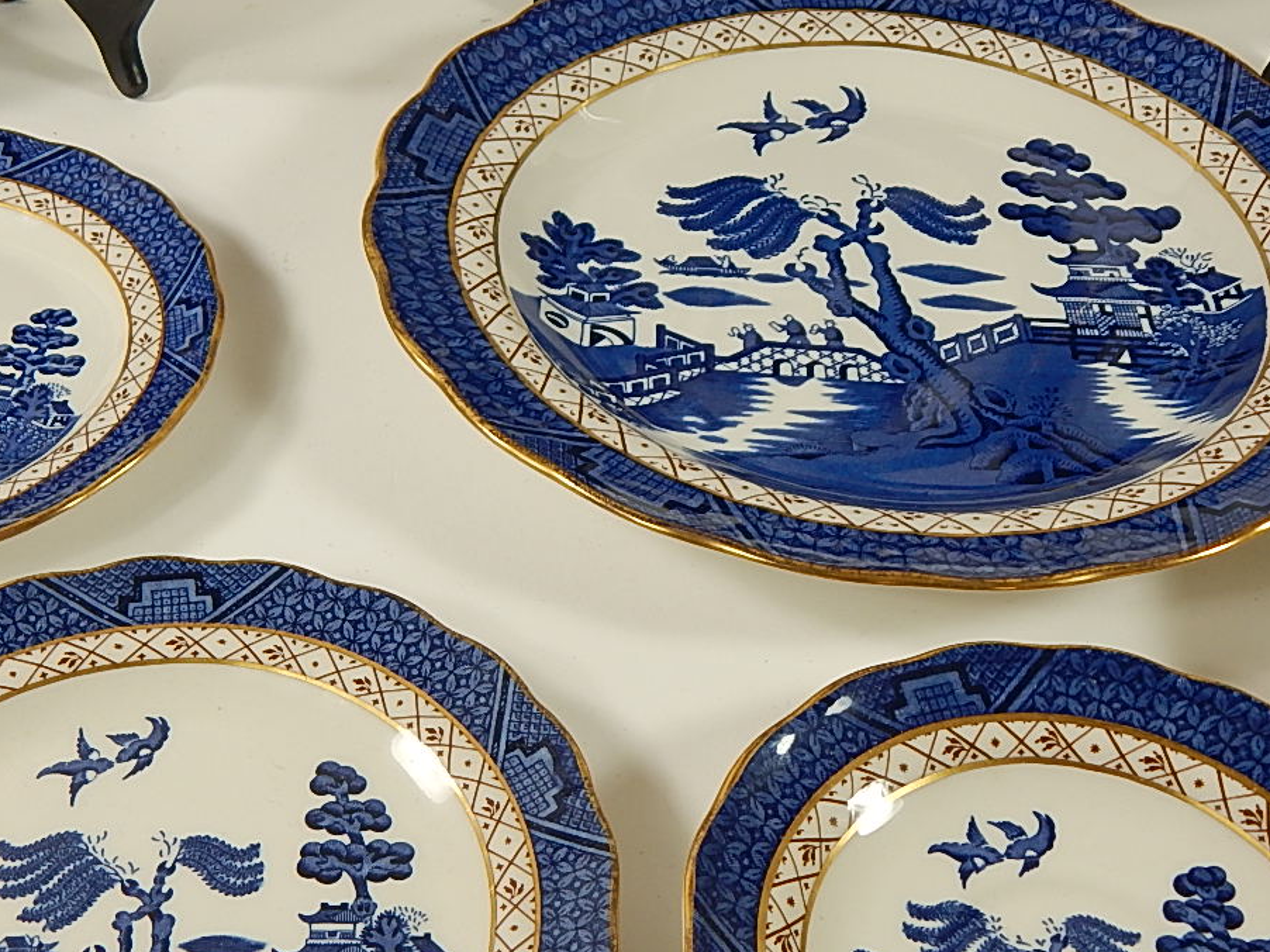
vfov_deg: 26.5
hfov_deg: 34.9
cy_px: 596
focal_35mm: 55
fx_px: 2017
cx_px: 556
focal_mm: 5.6
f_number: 3.2
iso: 125
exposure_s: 1/80
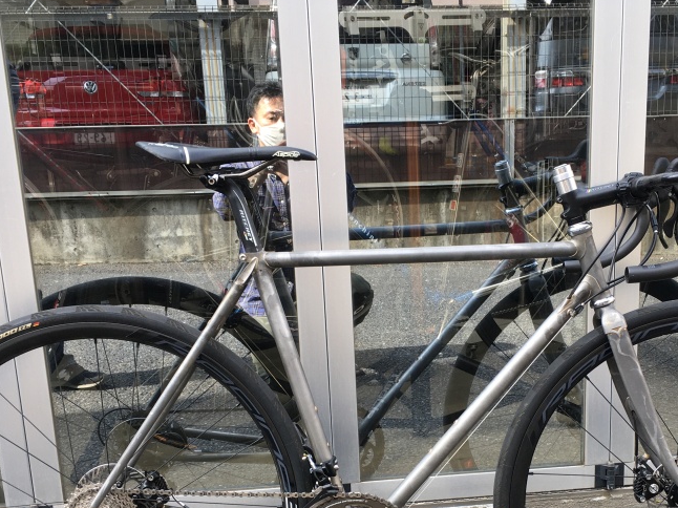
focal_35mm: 46
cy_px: 387
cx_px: 416
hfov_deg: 41.0
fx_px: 901
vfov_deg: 30.9
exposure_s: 1/130
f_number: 2.2
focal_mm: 4.15
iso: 25
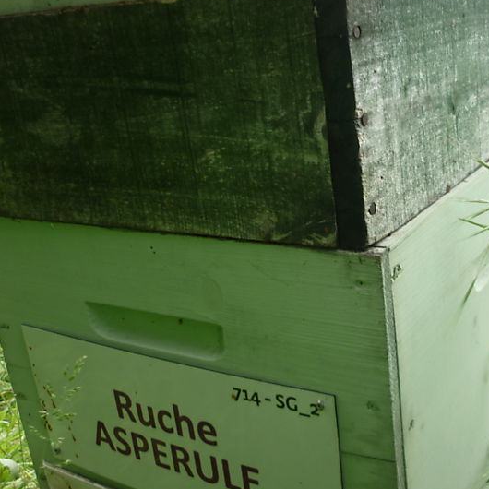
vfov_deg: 38.3
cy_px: 248
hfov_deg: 37.8
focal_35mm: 44
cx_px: 339
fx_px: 703
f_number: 2.8
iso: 80
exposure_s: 1/250
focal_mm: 5.5
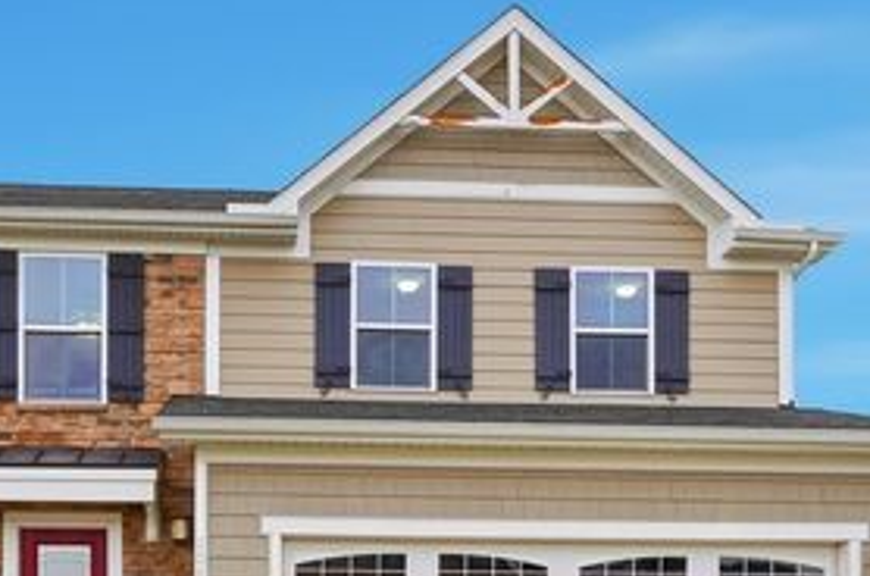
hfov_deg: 43.1
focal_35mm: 45
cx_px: 304
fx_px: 1087
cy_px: 457
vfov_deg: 29.0
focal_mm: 16.7
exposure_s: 1/3200
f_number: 4
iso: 100
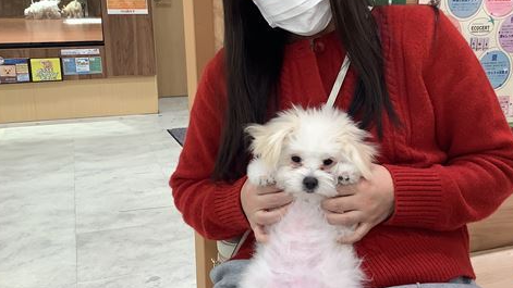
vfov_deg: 27.7
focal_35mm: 43
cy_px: 128
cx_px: 297
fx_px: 585
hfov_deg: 47.2
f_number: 2.4
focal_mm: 3.3
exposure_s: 1/50
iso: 50
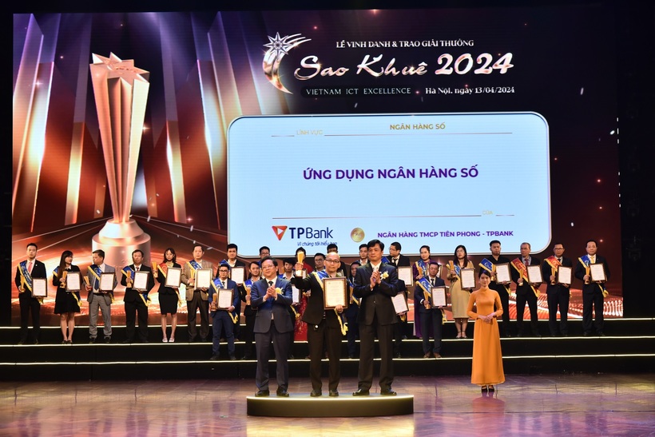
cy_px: 218
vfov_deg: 20.9
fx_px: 1183
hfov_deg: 31.0
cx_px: 328
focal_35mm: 65
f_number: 5
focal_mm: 65
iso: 1000
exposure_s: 1/200
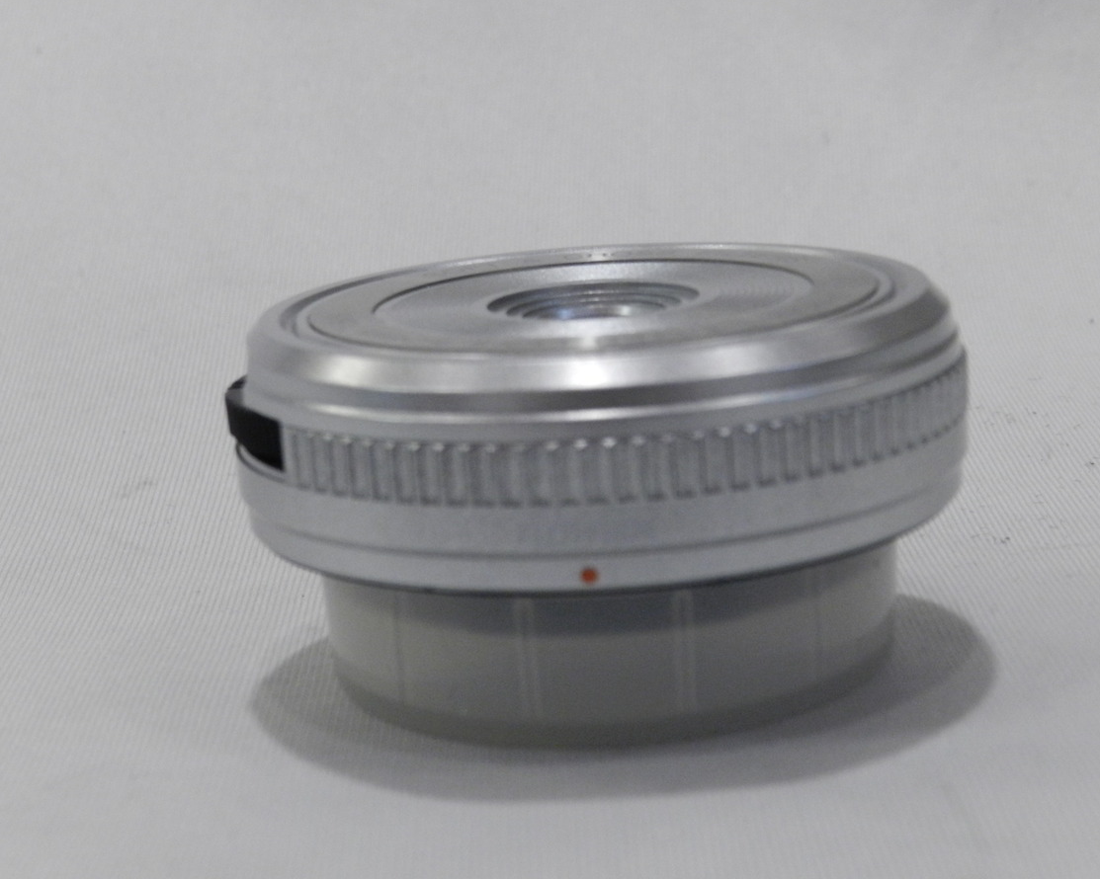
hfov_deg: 23.9
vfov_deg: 19.2
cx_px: 577
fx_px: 2604
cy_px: 439
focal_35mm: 80
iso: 800
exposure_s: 1/125
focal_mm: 13.5
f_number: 4.8
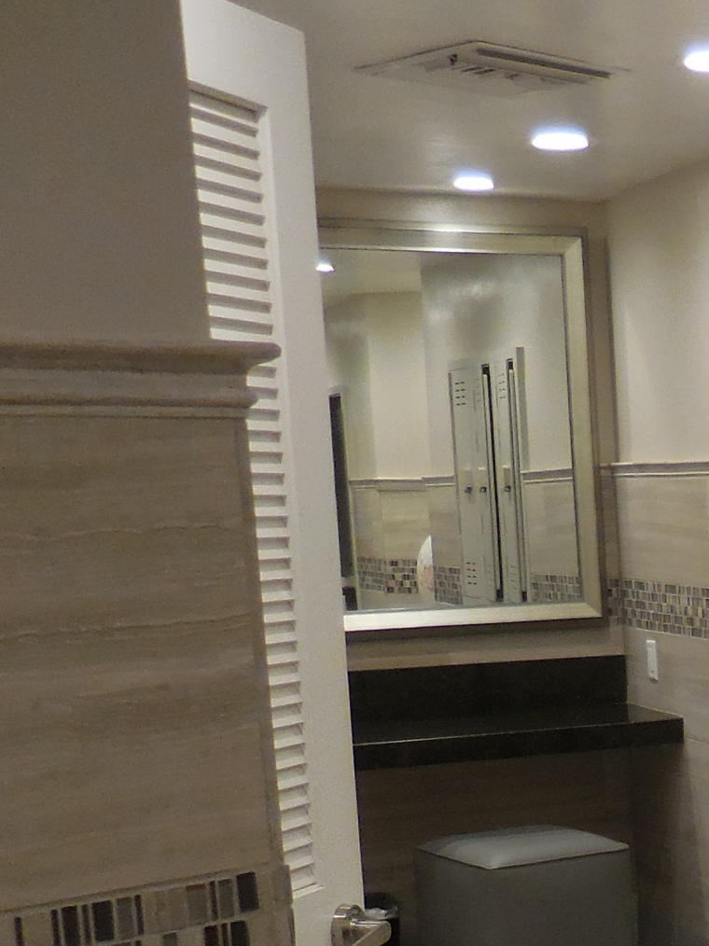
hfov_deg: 17.7
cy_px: 837
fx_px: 2022
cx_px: 1078
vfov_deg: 25.6
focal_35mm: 74
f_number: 3.3
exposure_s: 1/30
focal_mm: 4.5
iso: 200
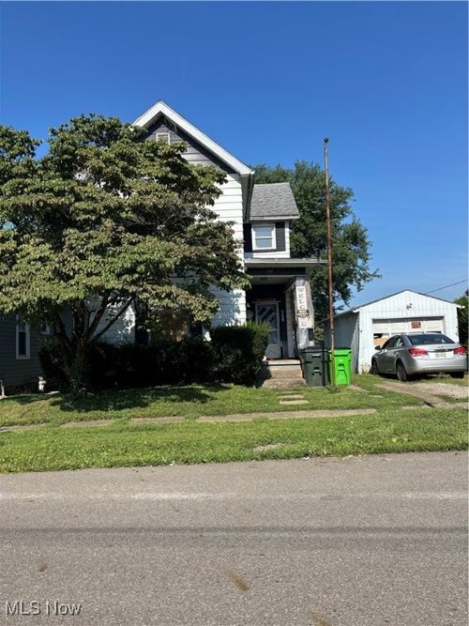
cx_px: 234
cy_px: 313
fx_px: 470
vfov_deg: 67.3
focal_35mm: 26
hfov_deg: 53.0
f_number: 1.6
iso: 50
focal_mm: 5.96
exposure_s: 1/2451
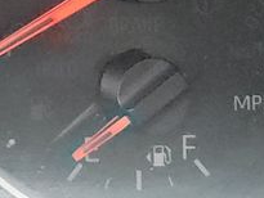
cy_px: -203
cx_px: -237
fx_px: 1427
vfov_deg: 7.6
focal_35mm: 187
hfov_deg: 9.9
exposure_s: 1/59
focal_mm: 6.7
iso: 2154
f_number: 1.8
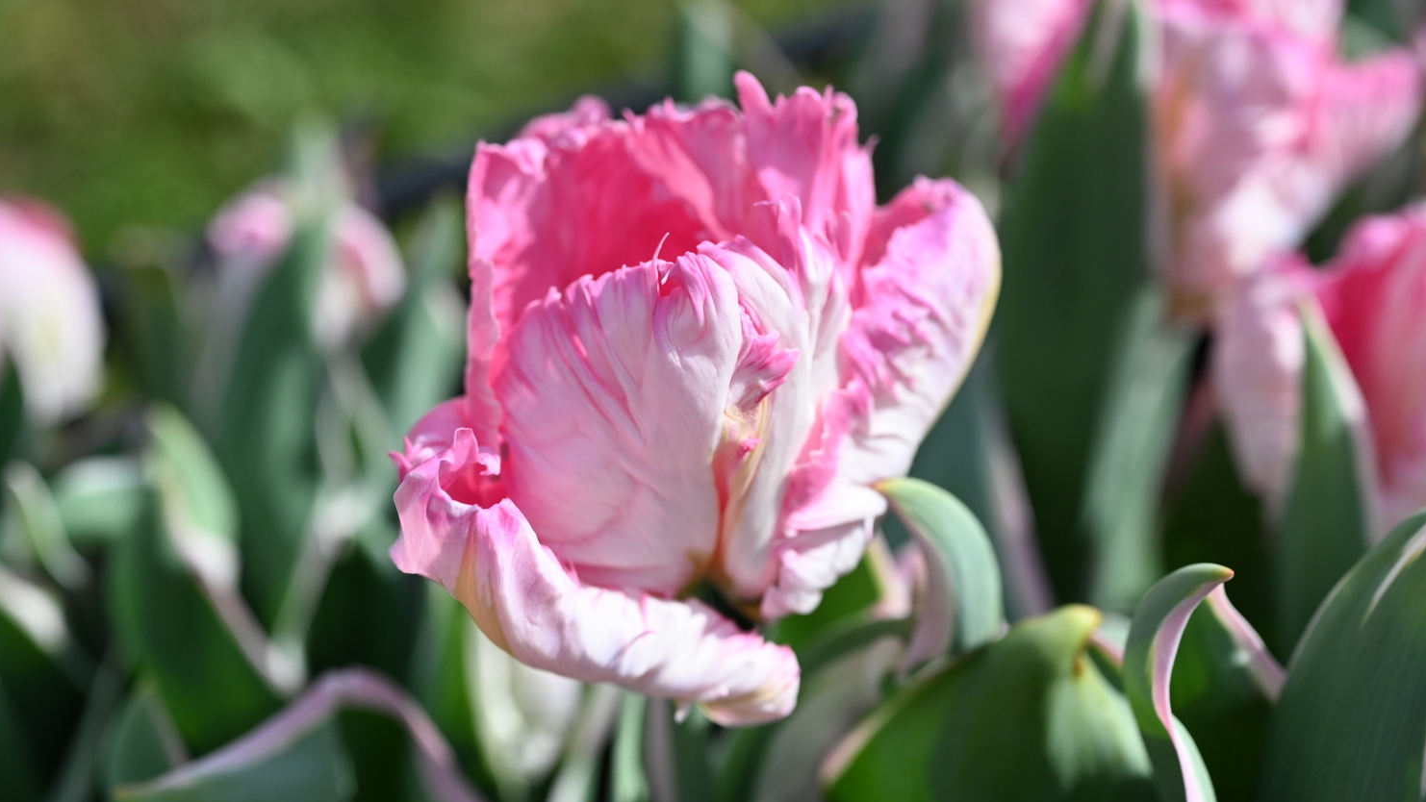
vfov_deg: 22.6
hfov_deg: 39.2
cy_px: 412
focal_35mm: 53
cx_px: 718
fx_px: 2004
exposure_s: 1/6400
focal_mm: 50
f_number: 5
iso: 640
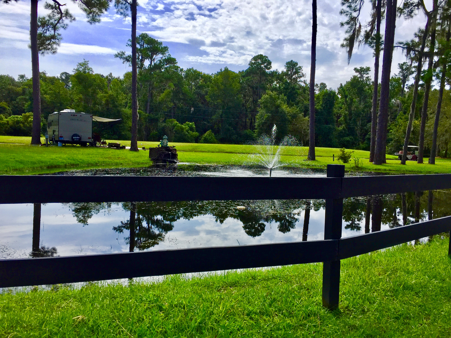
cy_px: 169
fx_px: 378
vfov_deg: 48.2
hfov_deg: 61.7
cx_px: 226
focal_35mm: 29
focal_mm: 4.15
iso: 32
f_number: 2.2
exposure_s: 1/2639
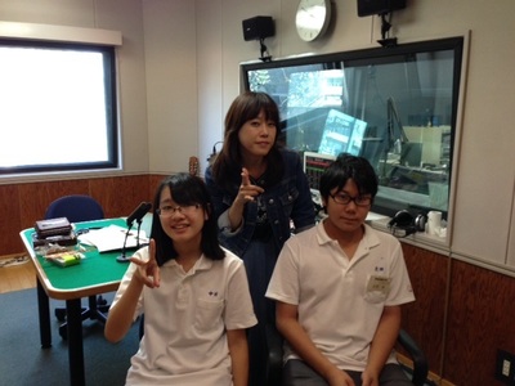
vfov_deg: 42.9
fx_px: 491
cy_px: 193
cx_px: 258
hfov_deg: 55.4
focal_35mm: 33
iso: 125
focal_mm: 4.12
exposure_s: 1/20
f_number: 2.4
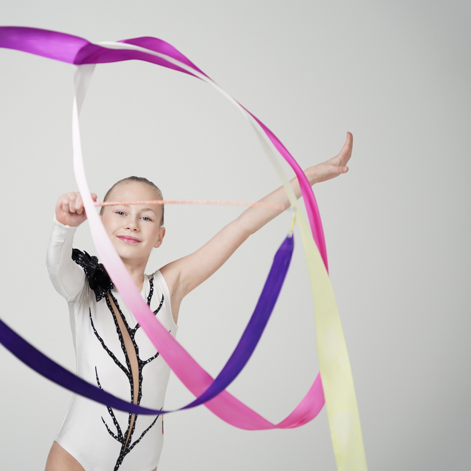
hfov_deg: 19.2
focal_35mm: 90
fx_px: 1385
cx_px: 128
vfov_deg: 19.3
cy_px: 235
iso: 1600
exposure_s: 1/800
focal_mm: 70
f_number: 3.2
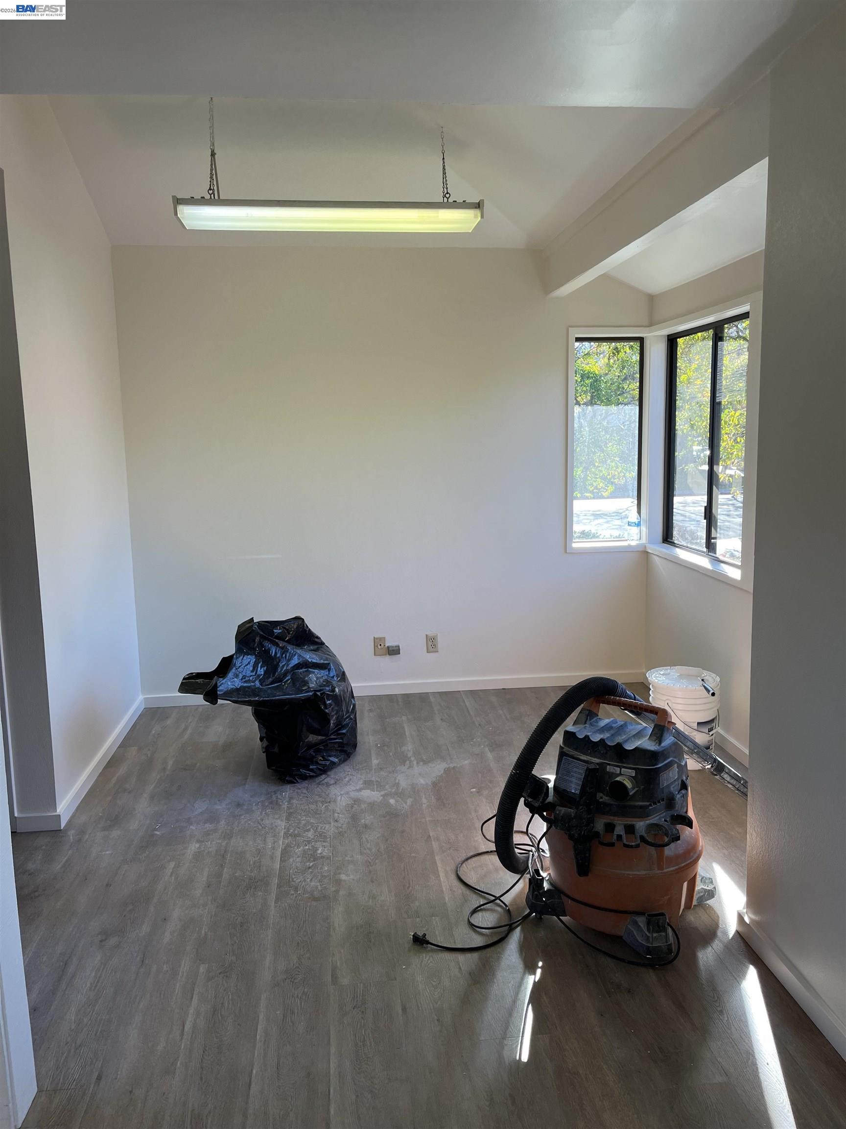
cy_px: 564
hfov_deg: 53.1
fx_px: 847
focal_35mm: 26
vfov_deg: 67.3
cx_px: 423
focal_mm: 5.1
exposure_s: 1/120
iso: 40
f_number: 1.6
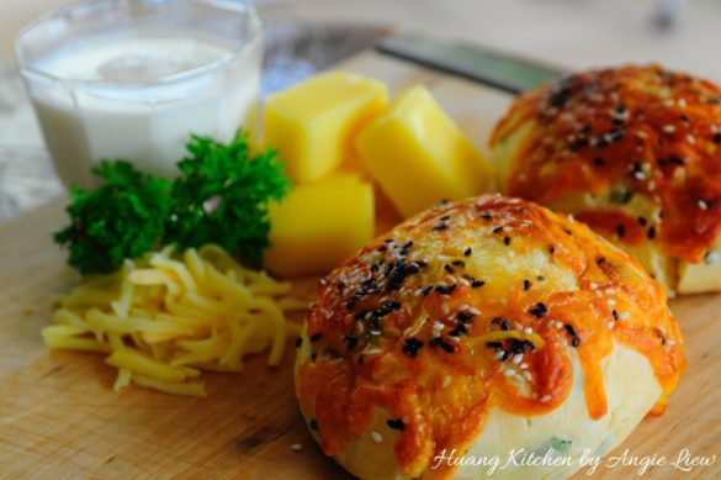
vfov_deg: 20.1
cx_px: 360
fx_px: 1351
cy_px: 240
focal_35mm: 68
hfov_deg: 29.9
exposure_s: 1/30
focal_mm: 45
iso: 160
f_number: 5.6
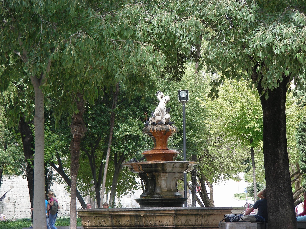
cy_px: 114
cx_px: 153
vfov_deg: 8.6
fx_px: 1520
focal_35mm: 172
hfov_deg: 11.5
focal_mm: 28.7
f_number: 3.5
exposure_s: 1/122
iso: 50
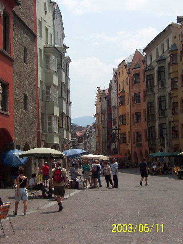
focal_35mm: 64
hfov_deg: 22.9
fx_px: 451
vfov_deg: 30.3
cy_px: 122
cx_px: 92
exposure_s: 1/565
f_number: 6.7
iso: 100
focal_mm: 9.98
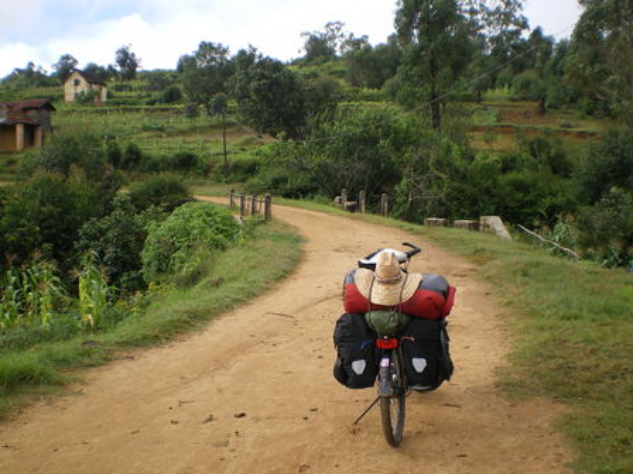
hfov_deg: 49.0
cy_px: 237
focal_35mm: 38
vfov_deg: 37.7
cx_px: 316
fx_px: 695
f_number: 4.6
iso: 64
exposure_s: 1/200
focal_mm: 6.3
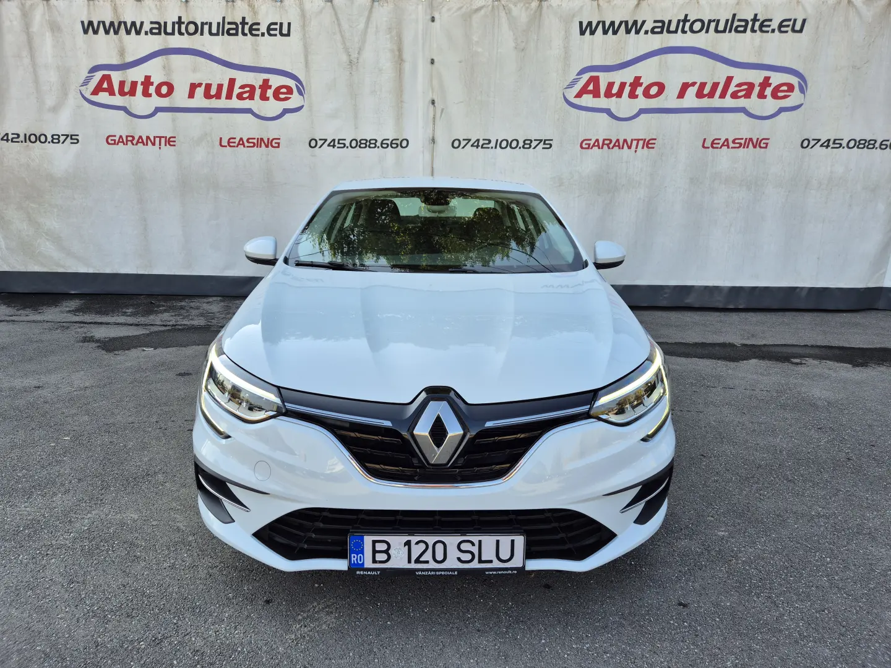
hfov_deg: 73.9
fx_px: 592
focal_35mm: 23
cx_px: 446
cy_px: 334
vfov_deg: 58.9
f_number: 1.8
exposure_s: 1/458
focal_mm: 5.4
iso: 25
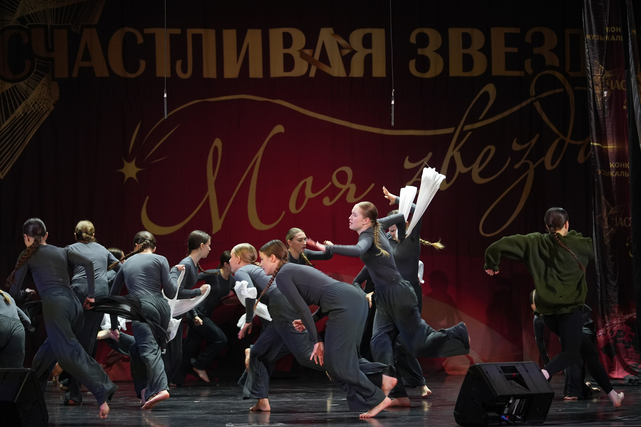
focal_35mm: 105
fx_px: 1870
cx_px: 320
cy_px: 214
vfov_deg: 13.0
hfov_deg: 19.5
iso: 2000
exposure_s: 1/400
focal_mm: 105
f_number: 2.8
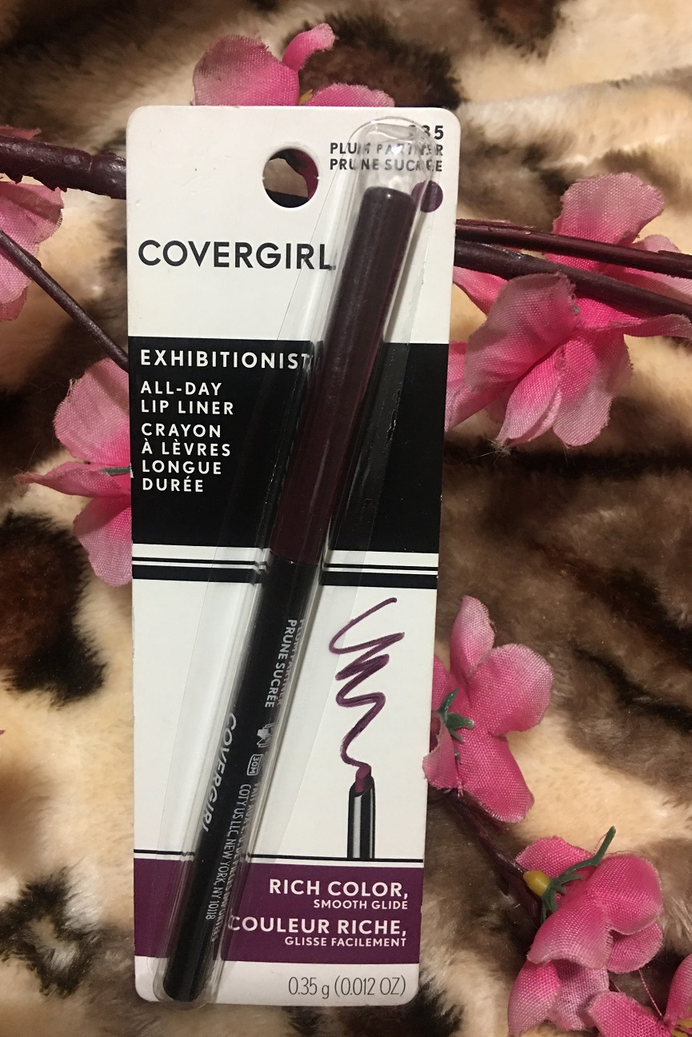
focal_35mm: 31
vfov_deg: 60.3
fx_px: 894
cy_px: 527
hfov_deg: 42.3
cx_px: 305
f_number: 2.2
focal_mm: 4.15
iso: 50
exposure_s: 1/4
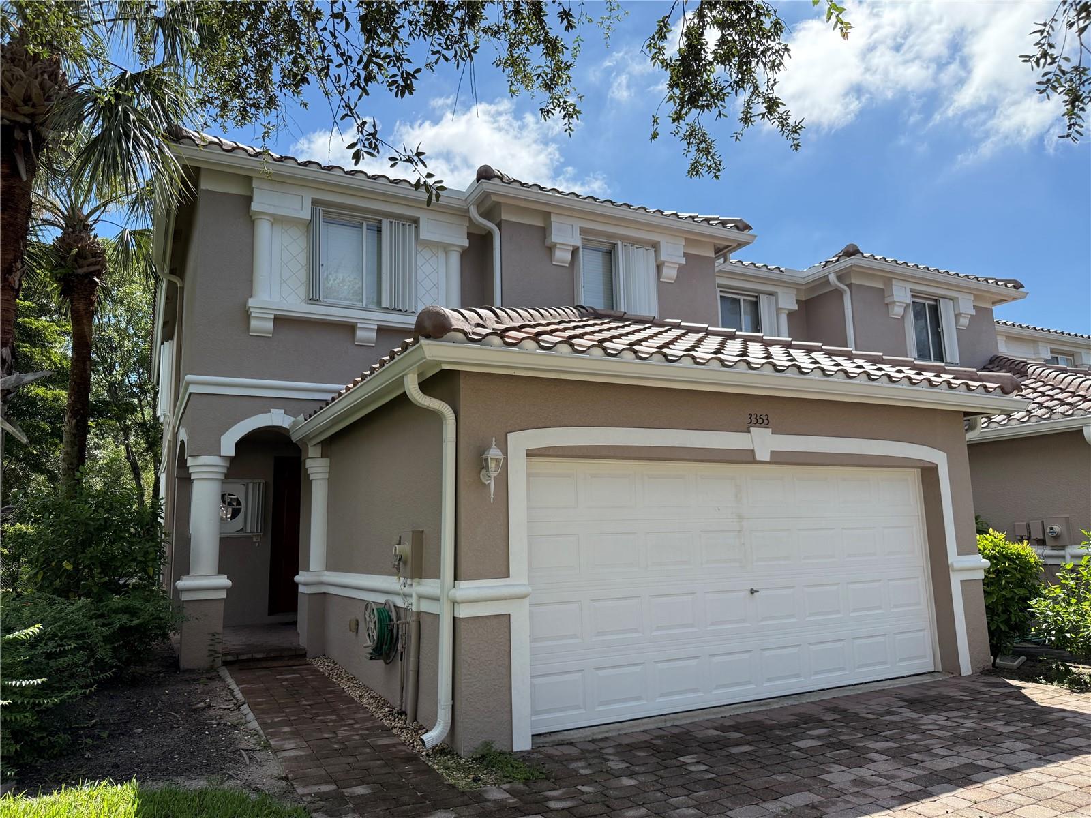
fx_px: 756
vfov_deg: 56.8
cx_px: 546
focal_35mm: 24
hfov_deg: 71.6
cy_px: 409
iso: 100
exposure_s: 1/3425
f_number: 1.78
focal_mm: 6.76
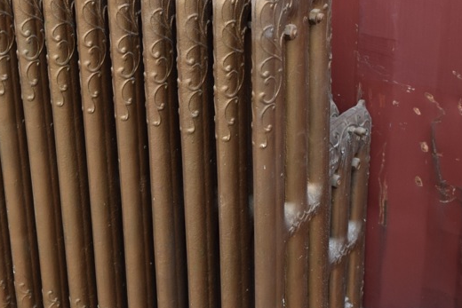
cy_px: 177
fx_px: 1258
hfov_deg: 20.7
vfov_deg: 14.0
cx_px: 148
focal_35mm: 98
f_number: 6.3
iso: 400
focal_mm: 34
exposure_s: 1/160
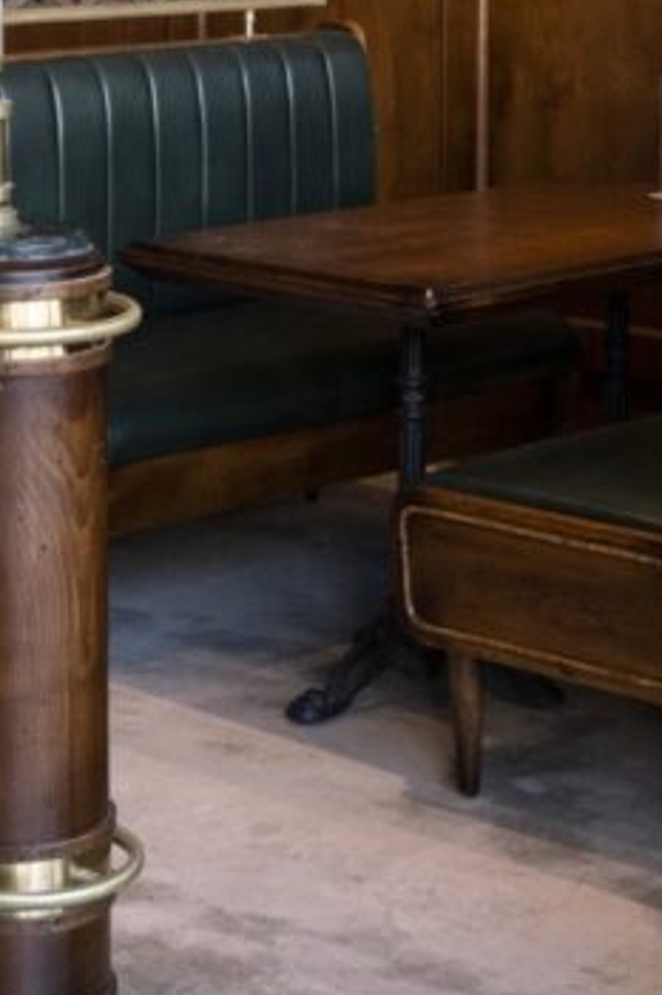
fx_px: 2844
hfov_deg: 13.3
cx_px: 251
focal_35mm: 103
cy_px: -37
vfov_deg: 19.2
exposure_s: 1/640
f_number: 3.2
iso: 2500
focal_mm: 30.2
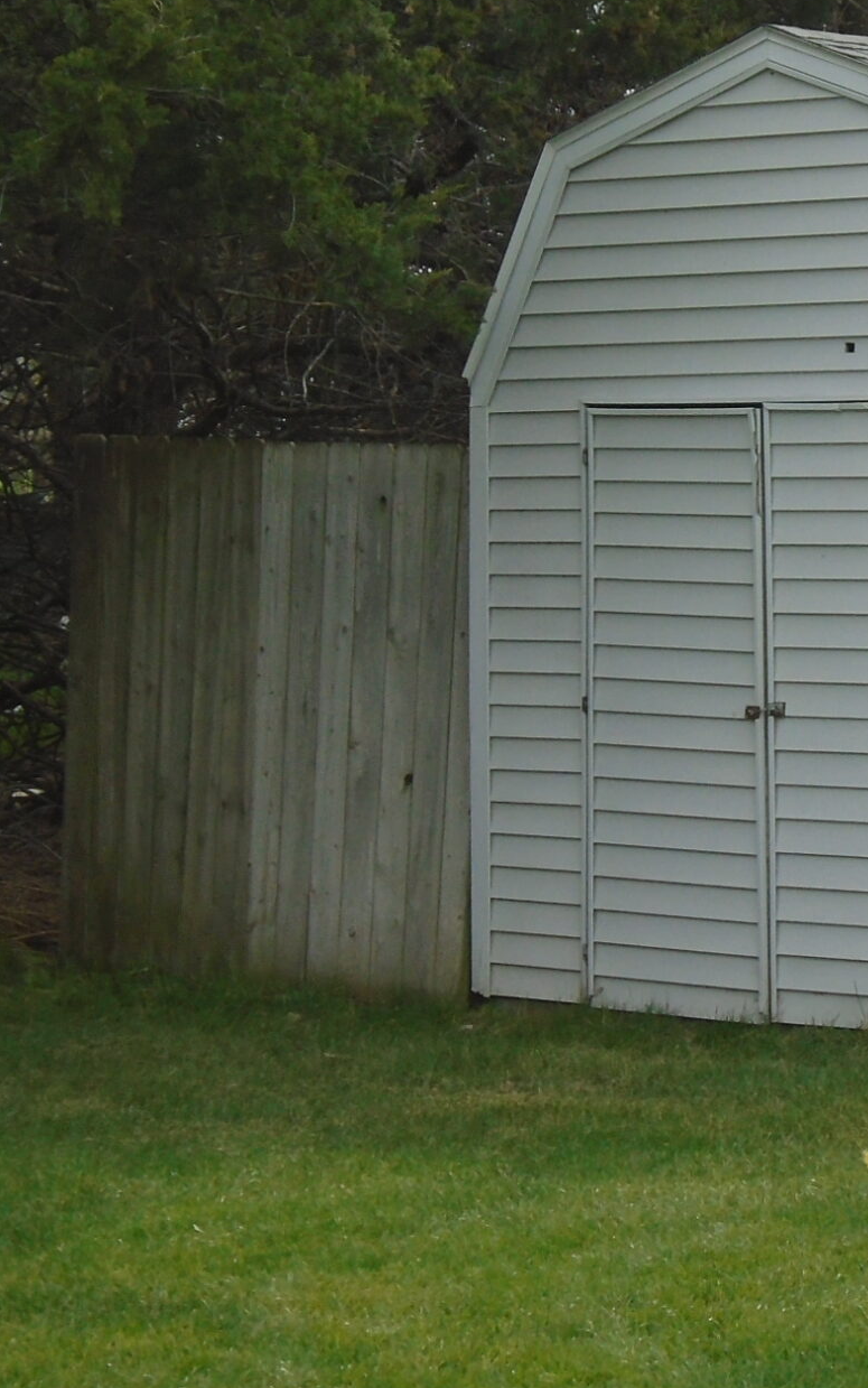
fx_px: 4804
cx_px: 1163
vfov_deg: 16.4
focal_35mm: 127
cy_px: 413
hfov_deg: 10.1
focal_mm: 10.2
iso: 100
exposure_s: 1/320
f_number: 4.9
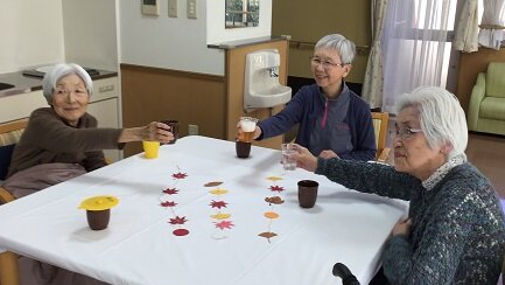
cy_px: 124
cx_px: 283
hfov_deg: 51.5
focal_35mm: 39
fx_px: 522
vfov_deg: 30.4
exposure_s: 1/60
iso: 25
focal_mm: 3.3
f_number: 2.4
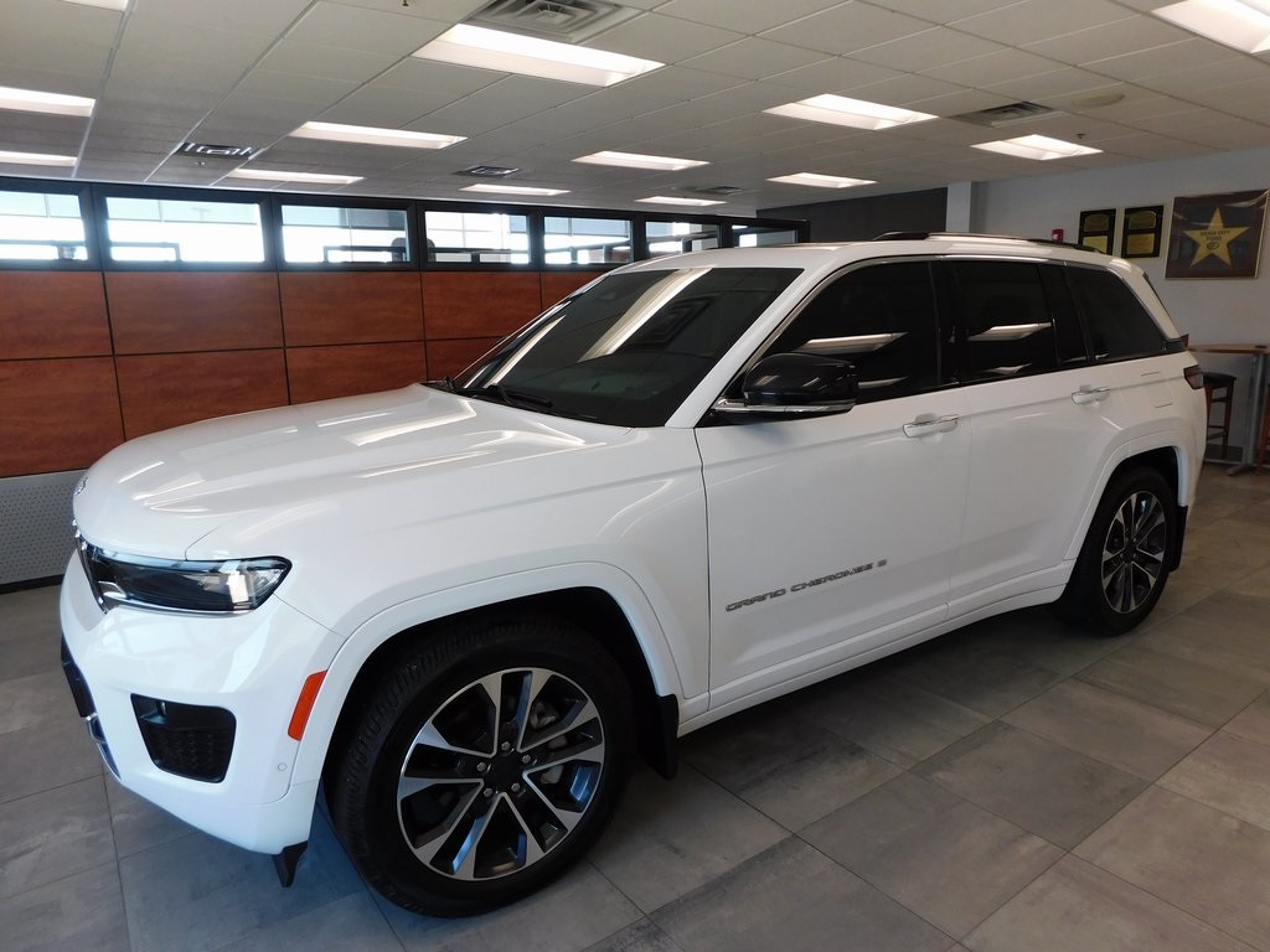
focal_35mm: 23
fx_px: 844
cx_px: 635
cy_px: 476
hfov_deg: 73.9
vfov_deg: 58.9
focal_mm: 4
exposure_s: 1/50
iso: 125
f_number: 3
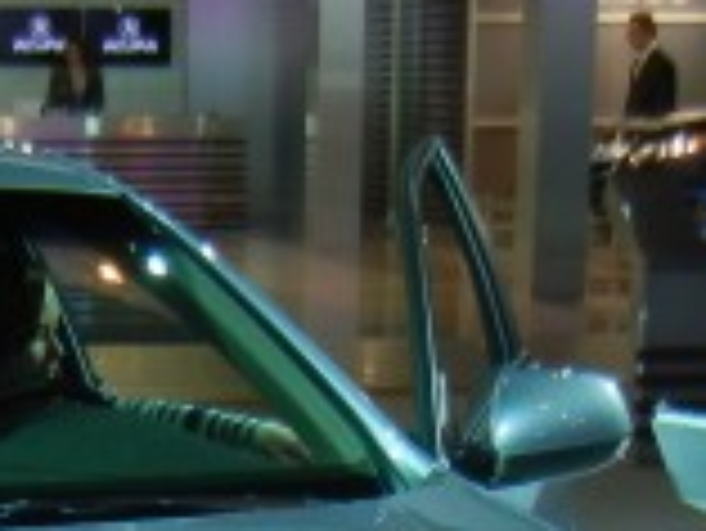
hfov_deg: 12.8
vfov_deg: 9.4
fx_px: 3123
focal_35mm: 153
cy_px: 842
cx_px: 45
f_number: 3.5
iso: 175
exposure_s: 1/60
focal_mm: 5.4
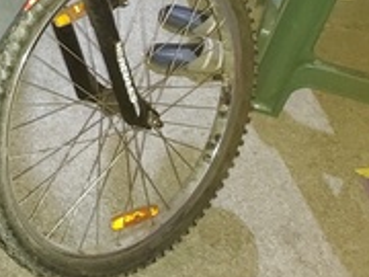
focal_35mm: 61
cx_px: -91
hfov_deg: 27.3
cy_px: -38
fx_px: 650
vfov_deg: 22.5
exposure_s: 1/20
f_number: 1.8
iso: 800
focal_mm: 4.6
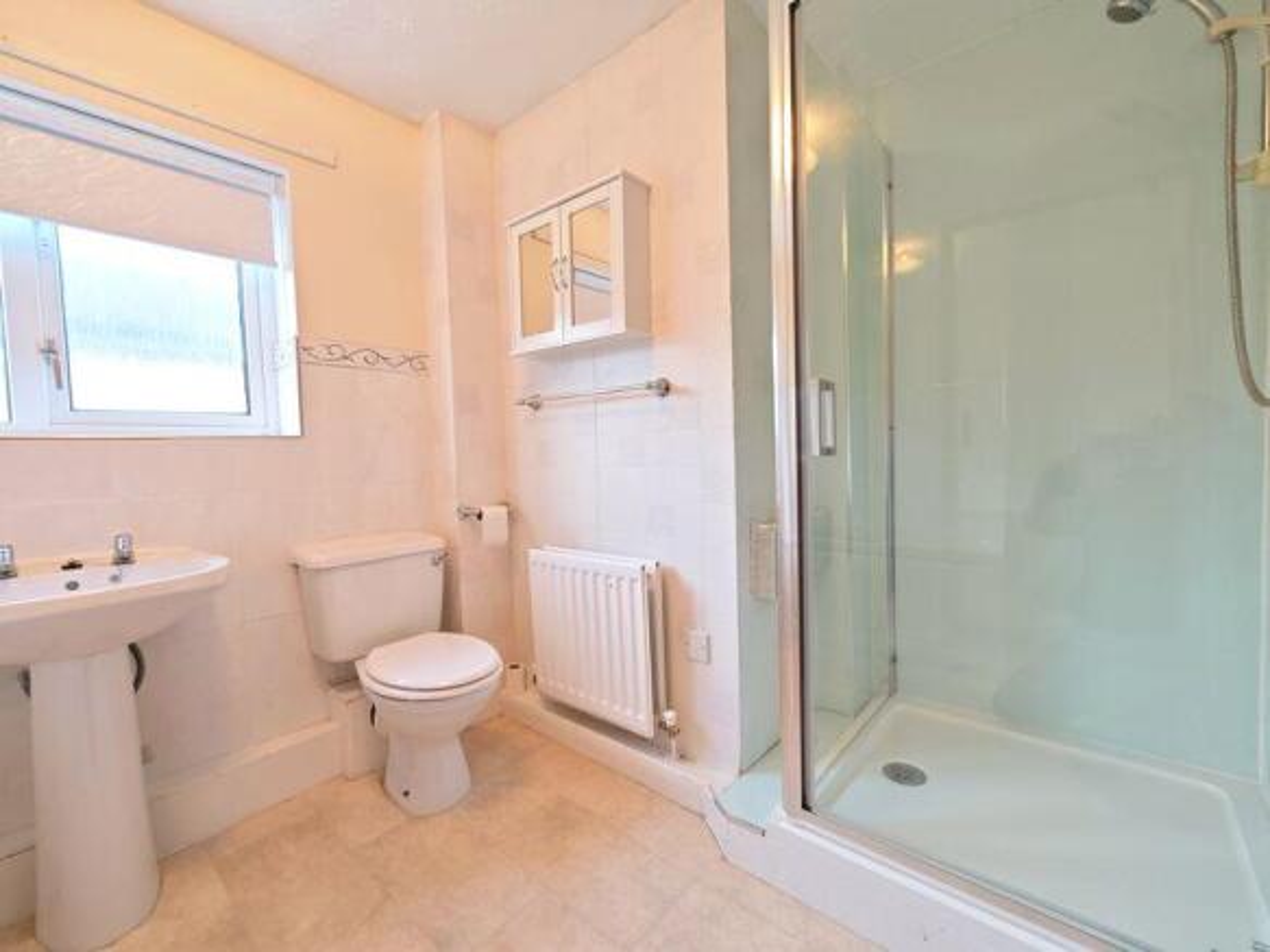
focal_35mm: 14
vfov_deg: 85.7
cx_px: 635
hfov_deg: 102.1
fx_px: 514
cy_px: 476
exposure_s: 1/33.3
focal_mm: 2.03
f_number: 1.8
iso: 125
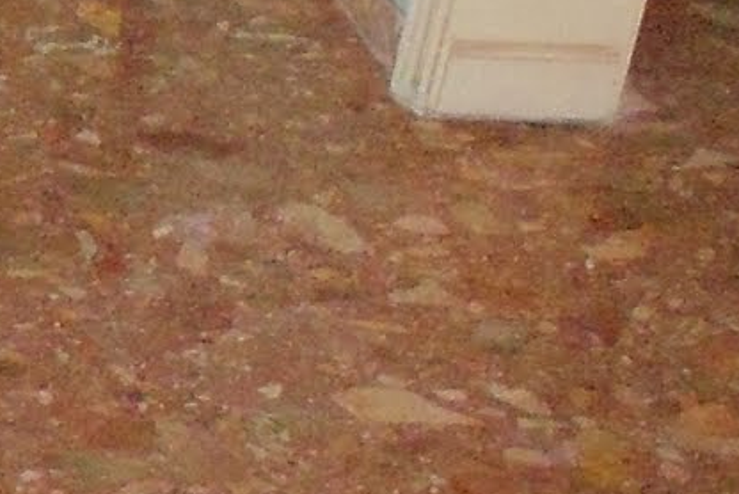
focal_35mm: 133
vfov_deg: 10.3
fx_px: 2732
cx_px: -780
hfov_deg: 13.1
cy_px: 307
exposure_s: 1/25
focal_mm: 4.6
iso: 500
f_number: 3.2
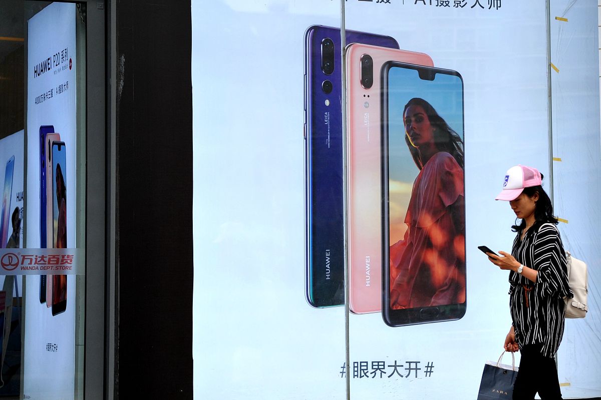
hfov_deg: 28.9
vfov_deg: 19.4
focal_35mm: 70
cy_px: 200
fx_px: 1168
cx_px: 300
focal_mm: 70
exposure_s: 1/2500
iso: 800
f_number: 4
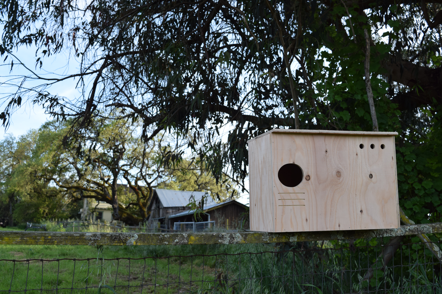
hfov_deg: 46.4
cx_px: 221
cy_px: 147
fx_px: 516
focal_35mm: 42
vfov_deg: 31.9
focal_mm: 28
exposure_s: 1/250
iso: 400
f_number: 8
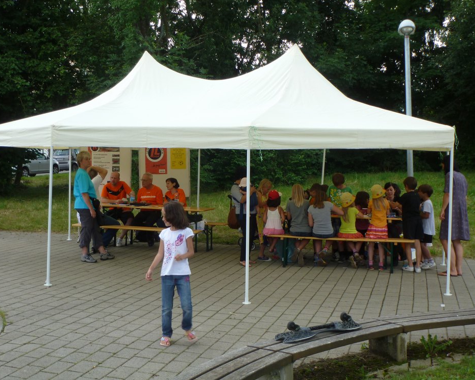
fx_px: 605
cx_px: 226
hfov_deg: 42.9
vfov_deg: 34.9
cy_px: 190
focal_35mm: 43
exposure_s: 1/100
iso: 100
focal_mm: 7.4
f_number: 3.9
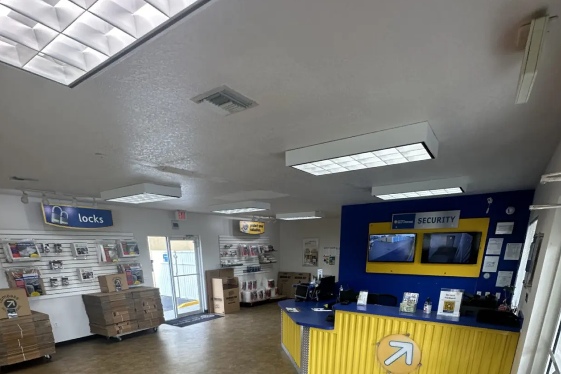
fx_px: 312
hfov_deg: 84.0
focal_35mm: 20
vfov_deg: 53.3
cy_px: 345
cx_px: 278
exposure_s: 1/120
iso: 125
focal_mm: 2.22
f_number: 2.2
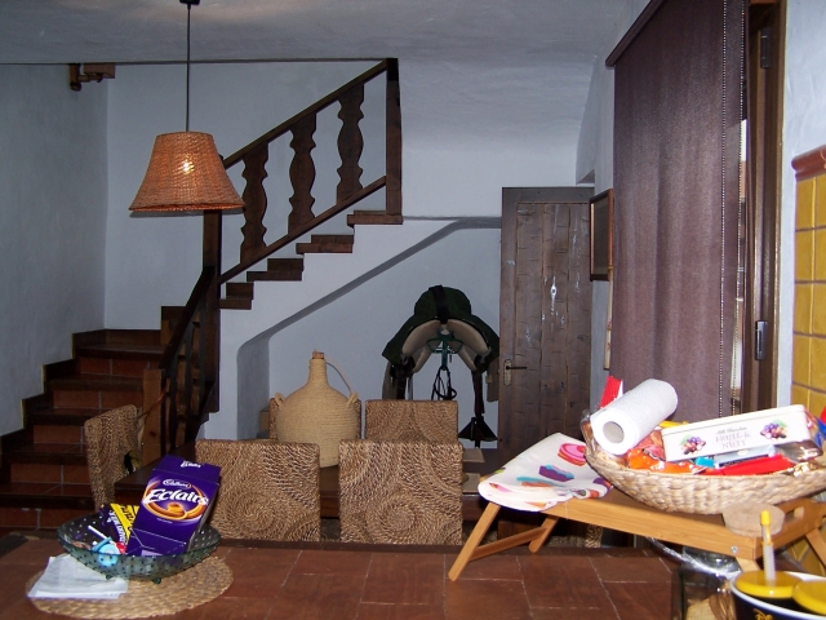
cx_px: 413
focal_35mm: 38
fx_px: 907
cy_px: 310
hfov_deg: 49.0
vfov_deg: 37.7
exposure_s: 1/60
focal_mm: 6.3
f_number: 2.8
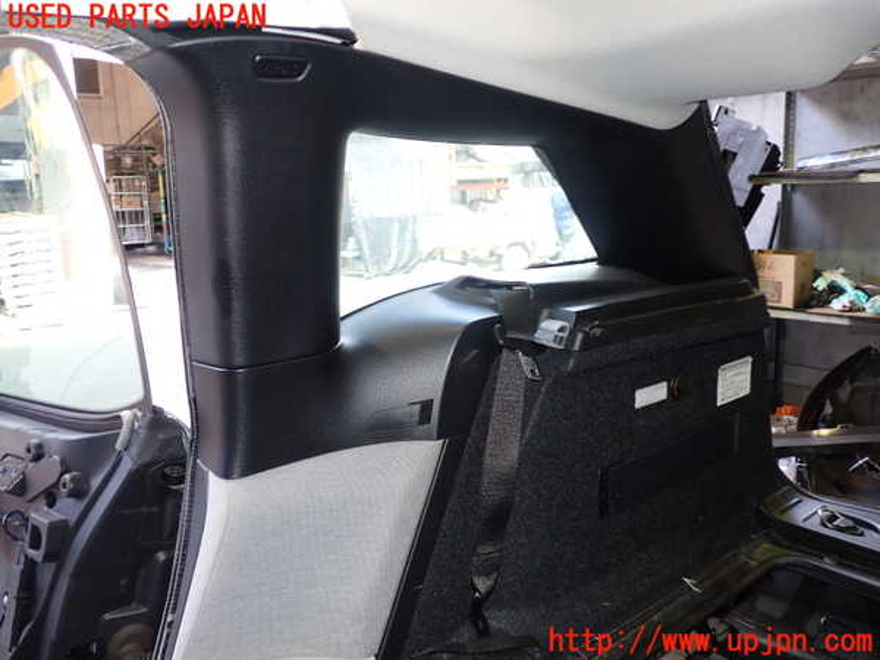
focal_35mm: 30
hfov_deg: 60.0
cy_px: 330
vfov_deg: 46.8
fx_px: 763
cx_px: 440
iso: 200
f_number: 2.3
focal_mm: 5.4
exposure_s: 1/30
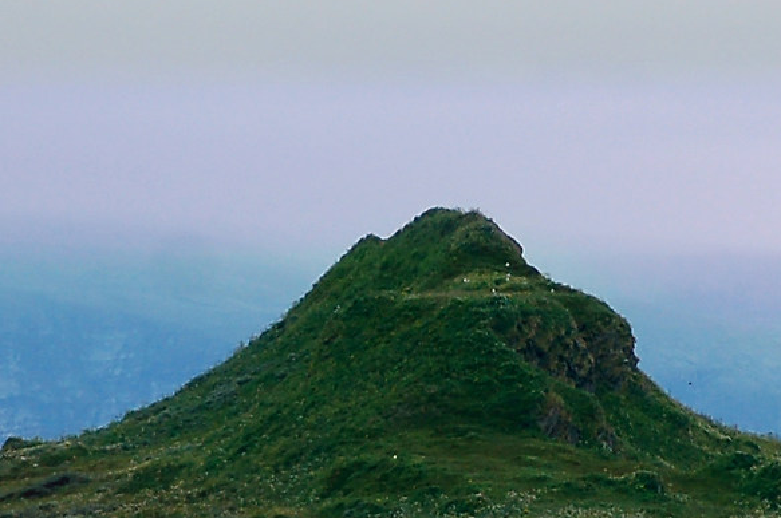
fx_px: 18069
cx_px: 429
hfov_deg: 2.5
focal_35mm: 834
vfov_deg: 1.6
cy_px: 303
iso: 200
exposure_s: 1/1000
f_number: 4.5
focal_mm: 135
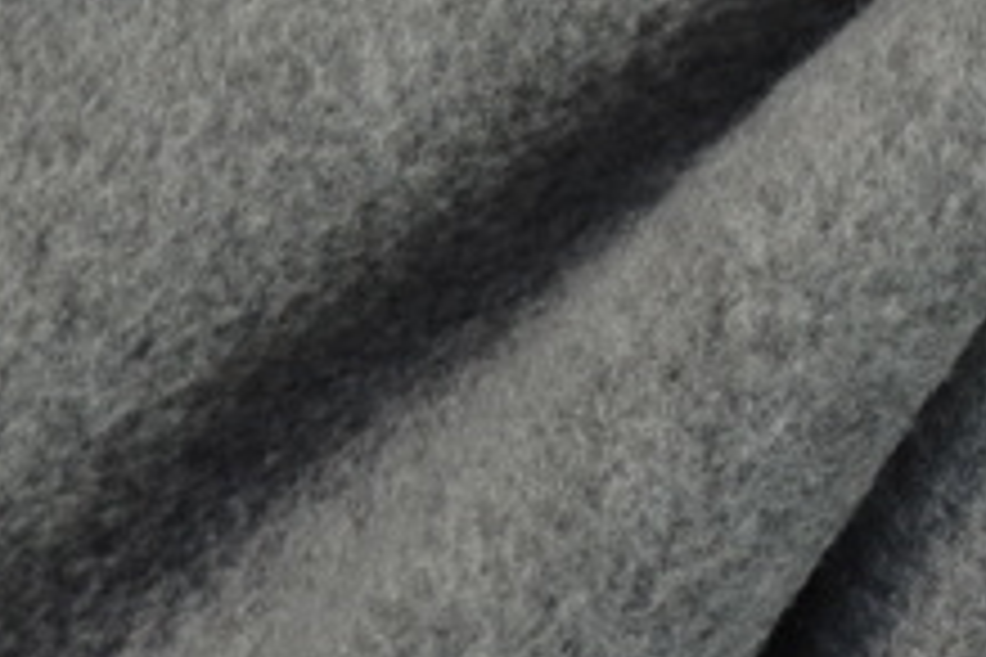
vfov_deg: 5.8
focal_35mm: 238
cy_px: 40
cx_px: 1729
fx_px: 6518
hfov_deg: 8.4
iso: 100
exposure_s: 1/20
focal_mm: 32
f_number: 5.6
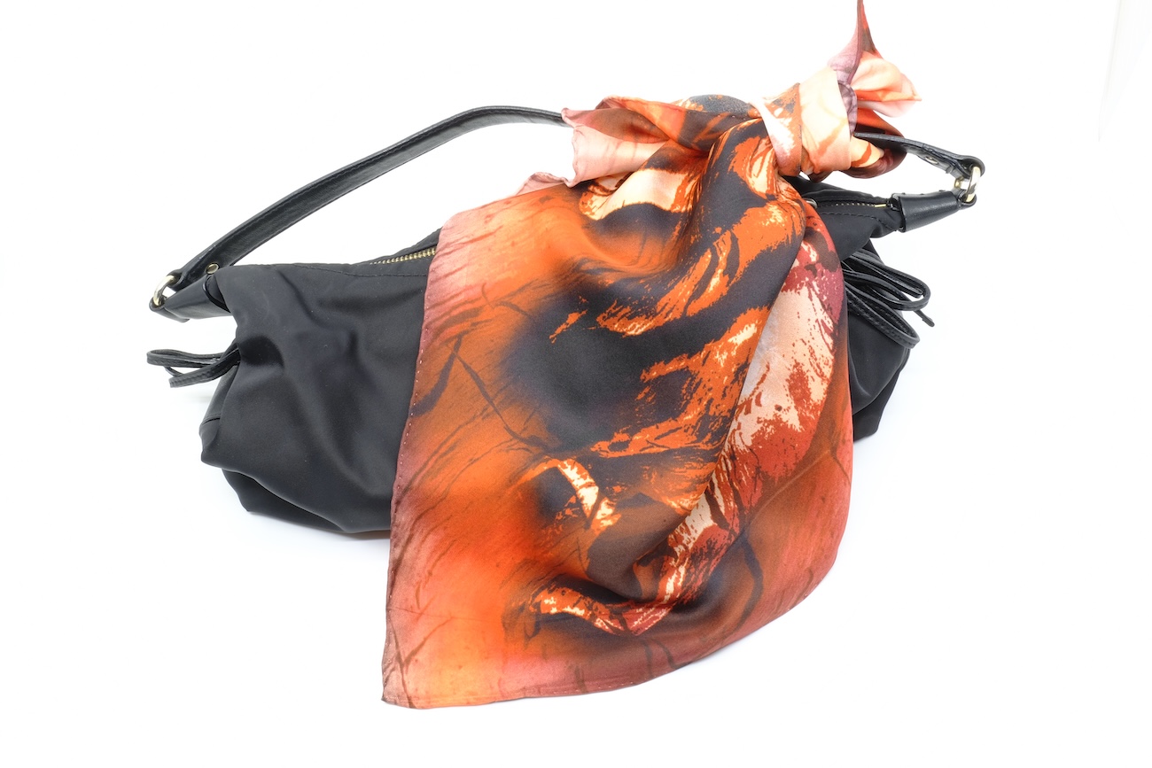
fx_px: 1216
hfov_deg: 50.7
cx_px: 576
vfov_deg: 35.1
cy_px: 384
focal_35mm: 38
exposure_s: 1/2.1
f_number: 20
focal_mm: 25.4
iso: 400
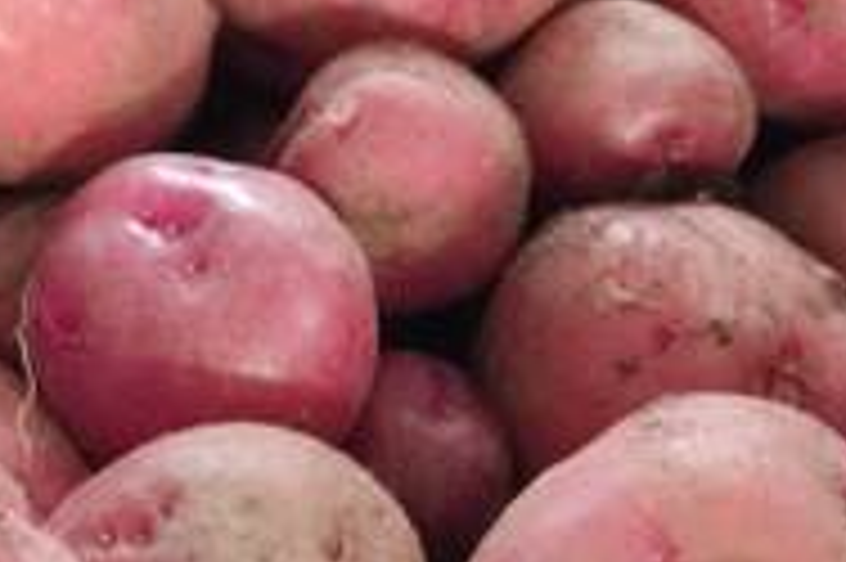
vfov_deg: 19.7
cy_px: 229
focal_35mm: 69
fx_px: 1620
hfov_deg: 28.9
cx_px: 230
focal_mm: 4.74
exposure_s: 1/25
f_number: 1.79
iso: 1372
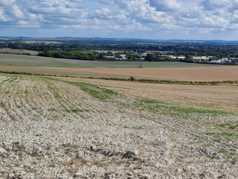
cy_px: 96
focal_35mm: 56
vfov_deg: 26.1
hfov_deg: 31.0
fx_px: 385
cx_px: 254
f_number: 1.8
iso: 50
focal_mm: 5.4
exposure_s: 1/4320
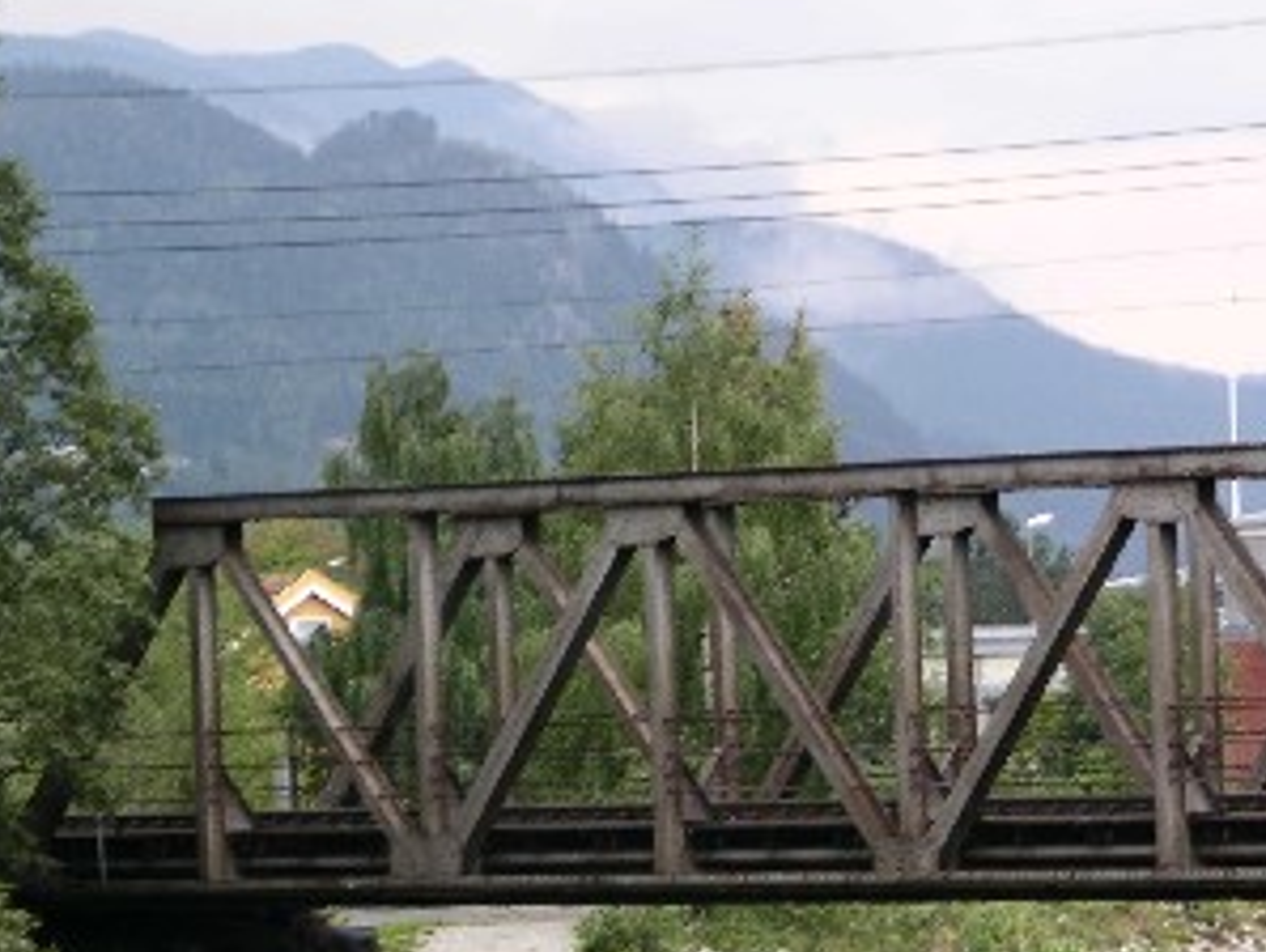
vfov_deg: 5.0
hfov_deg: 6.7
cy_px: 808
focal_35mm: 295
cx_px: 831
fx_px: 10798
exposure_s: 1/61.2
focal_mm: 37.7
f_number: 3.9
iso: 50
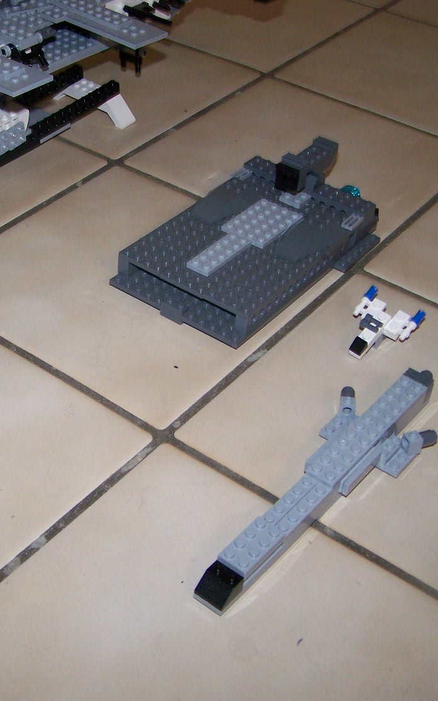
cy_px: 351
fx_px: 1032
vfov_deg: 37.5
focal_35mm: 54
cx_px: 99
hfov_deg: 23.7
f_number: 2.8
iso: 160
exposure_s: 1/60
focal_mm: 6.3
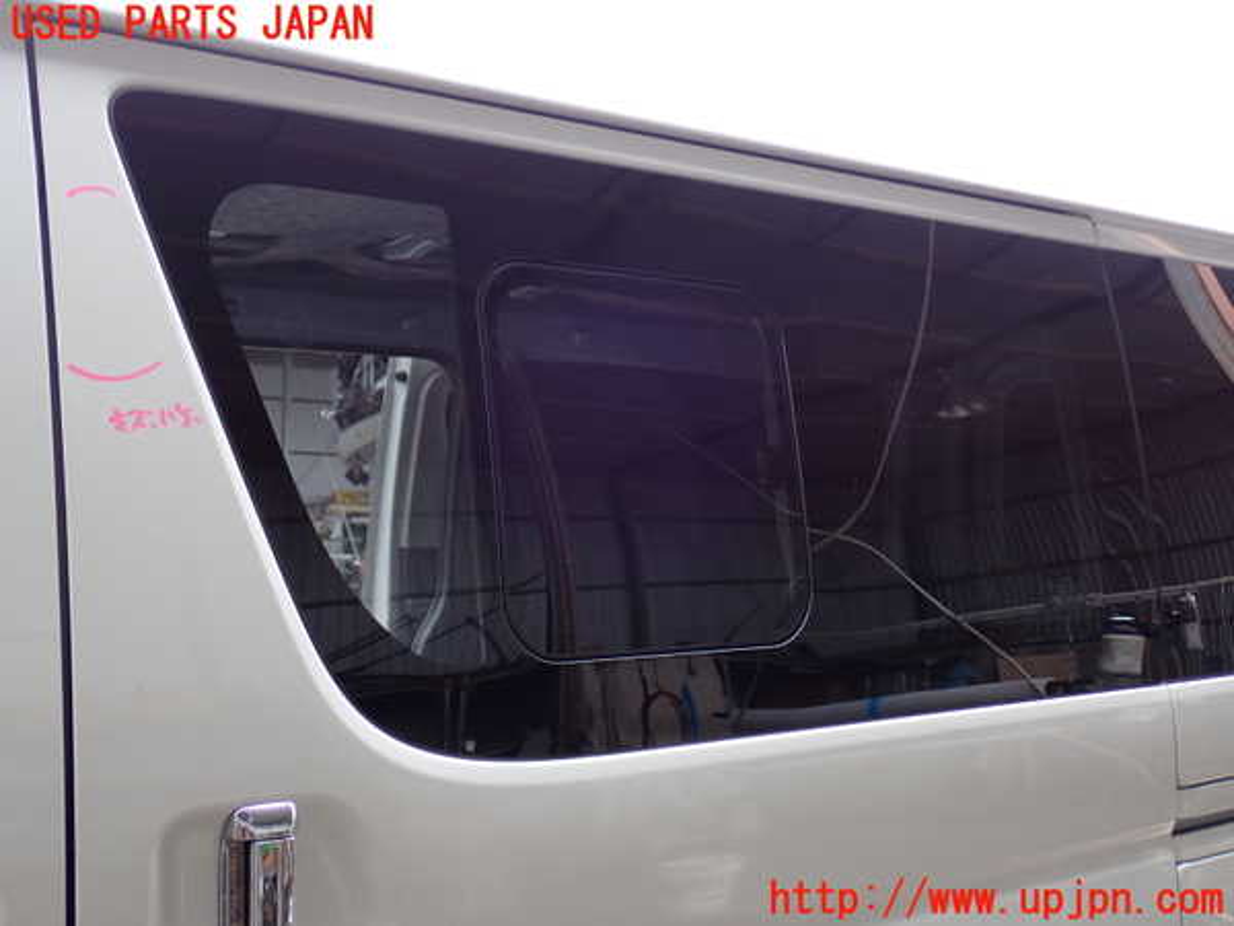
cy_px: 463
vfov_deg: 32.9
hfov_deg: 42.9
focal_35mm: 44
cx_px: 617
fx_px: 1569
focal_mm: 7.84
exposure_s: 1/80
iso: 200
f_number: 2.9
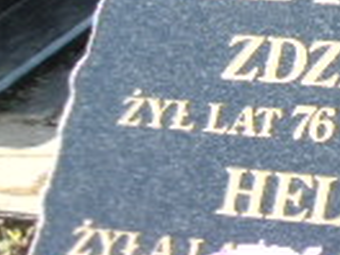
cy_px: 5
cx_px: 732
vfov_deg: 7.6
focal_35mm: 194
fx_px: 1905
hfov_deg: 9.4
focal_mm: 7.1
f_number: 3.9
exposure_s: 1/200
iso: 80
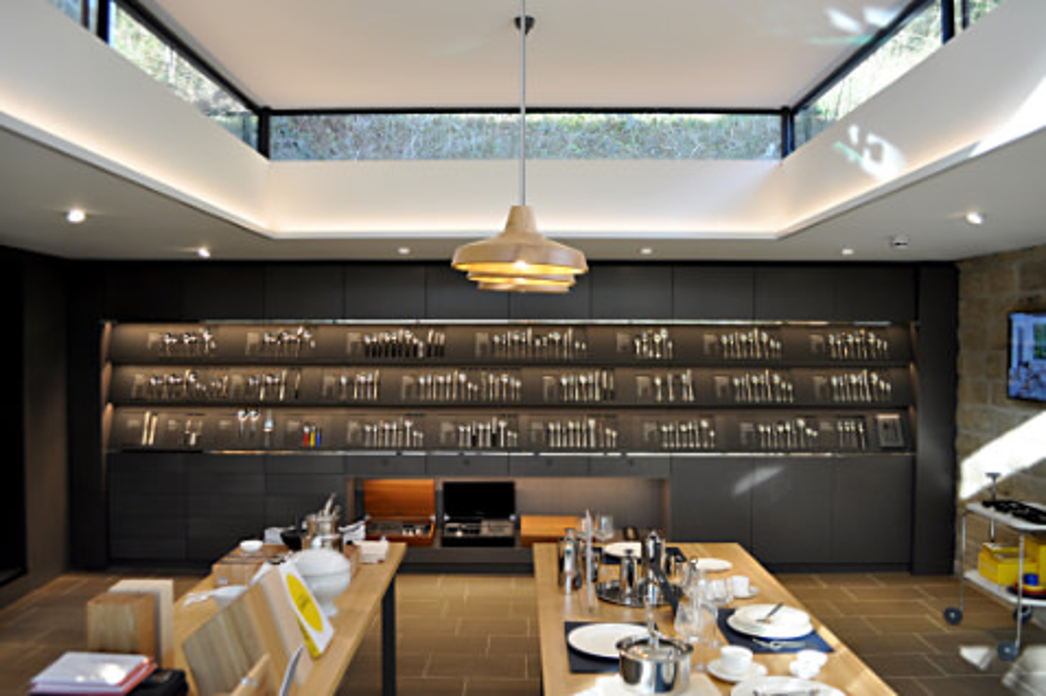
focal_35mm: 30
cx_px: 523
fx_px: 871
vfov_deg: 43.5
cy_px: 348
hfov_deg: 62.0
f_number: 3.8
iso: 200
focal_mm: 20
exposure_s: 1/40
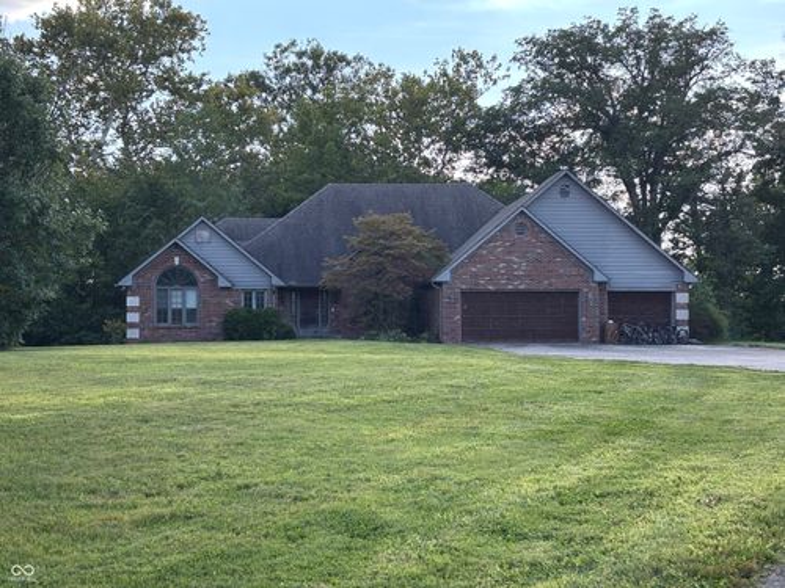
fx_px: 1179
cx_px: 392
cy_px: 294
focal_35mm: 52
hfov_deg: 36.8
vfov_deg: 28.0
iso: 32
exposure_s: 1/405
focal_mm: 5.96
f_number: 1.6
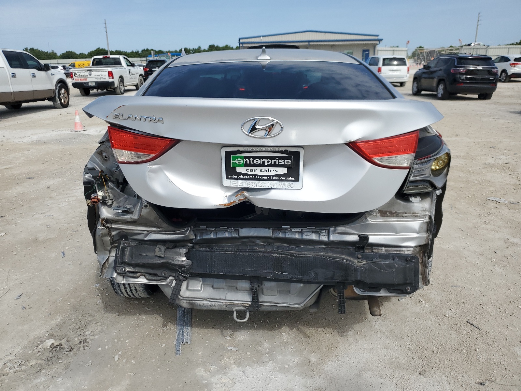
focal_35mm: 26
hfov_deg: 67.3
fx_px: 391
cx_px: 260
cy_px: 196
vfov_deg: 53.1
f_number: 1.5
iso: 50
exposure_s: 1/5000
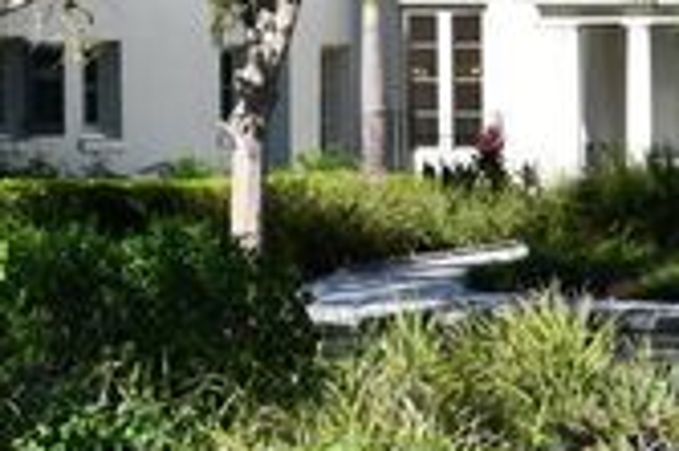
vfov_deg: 5.8
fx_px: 4484
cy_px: 386
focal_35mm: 238
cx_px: 1102
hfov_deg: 8.4
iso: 100
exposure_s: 1/250
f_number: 8
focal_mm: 31
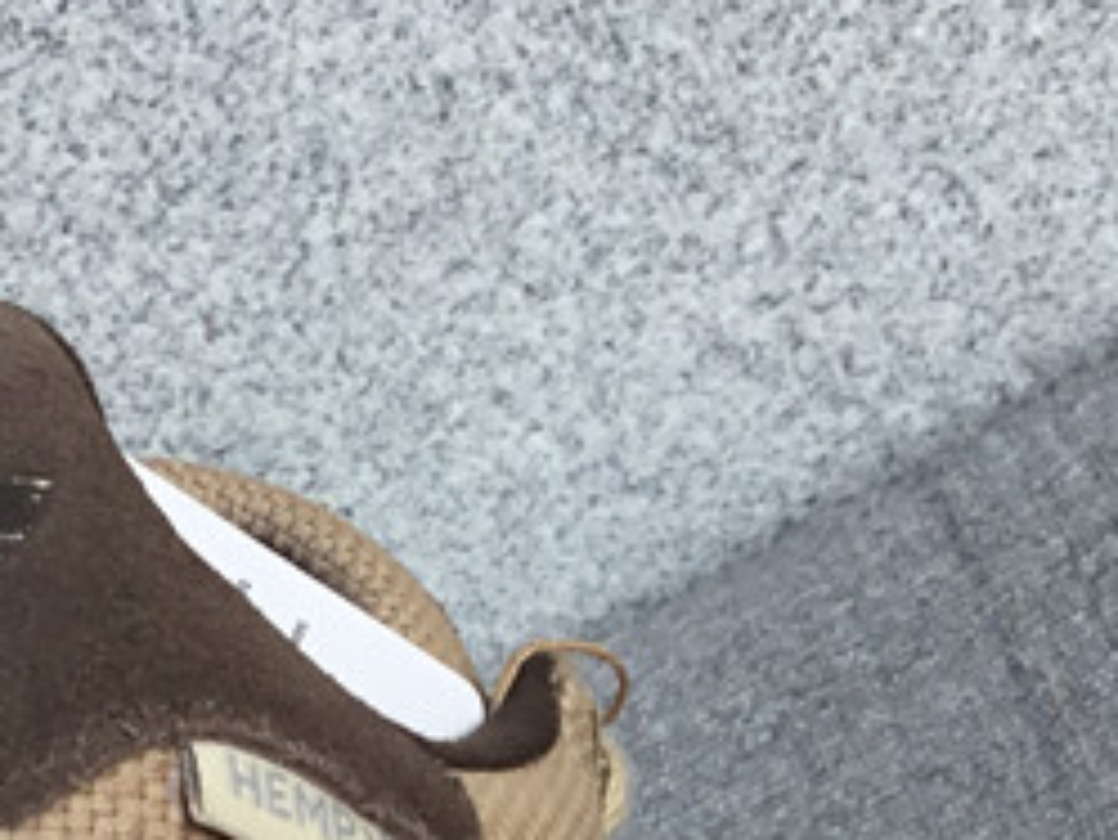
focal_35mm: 112
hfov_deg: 17.5
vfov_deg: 13.0
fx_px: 3619
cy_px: 923
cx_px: 409
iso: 25
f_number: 2.4
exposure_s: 1/431
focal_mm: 3.3
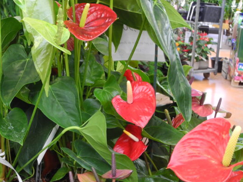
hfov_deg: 35.3
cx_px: 85
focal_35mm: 54
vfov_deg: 27.0
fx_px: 379
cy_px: 85
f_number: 2.8
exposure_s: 1/30
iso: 206
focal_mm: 6
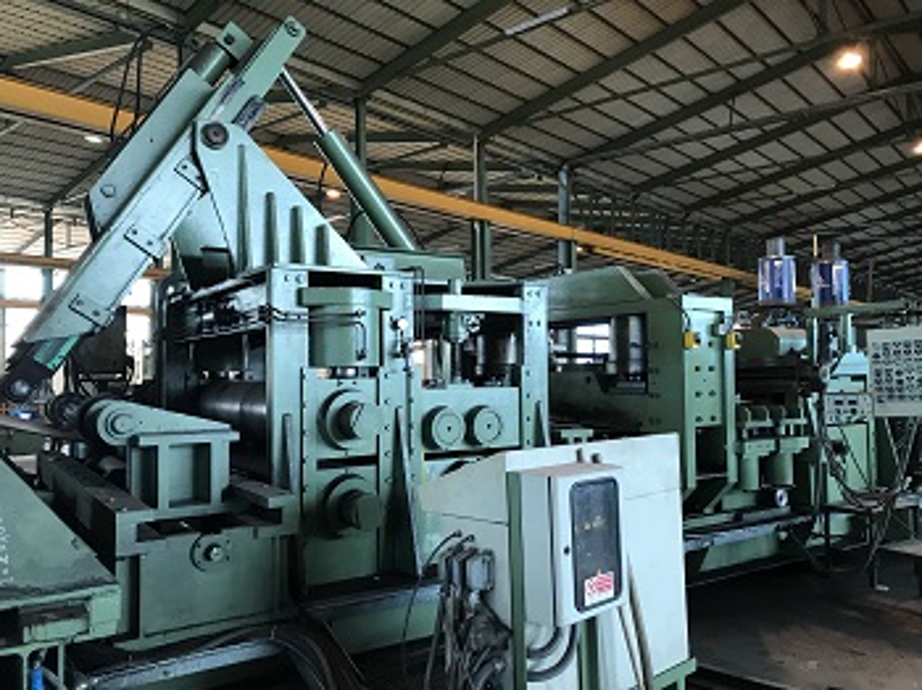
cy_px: 345
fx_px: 745
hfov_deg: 63.5
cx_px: 461
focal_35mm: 28
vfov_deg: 49.7
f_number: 1.8
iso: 50
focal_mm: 3.99
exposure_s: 1/17
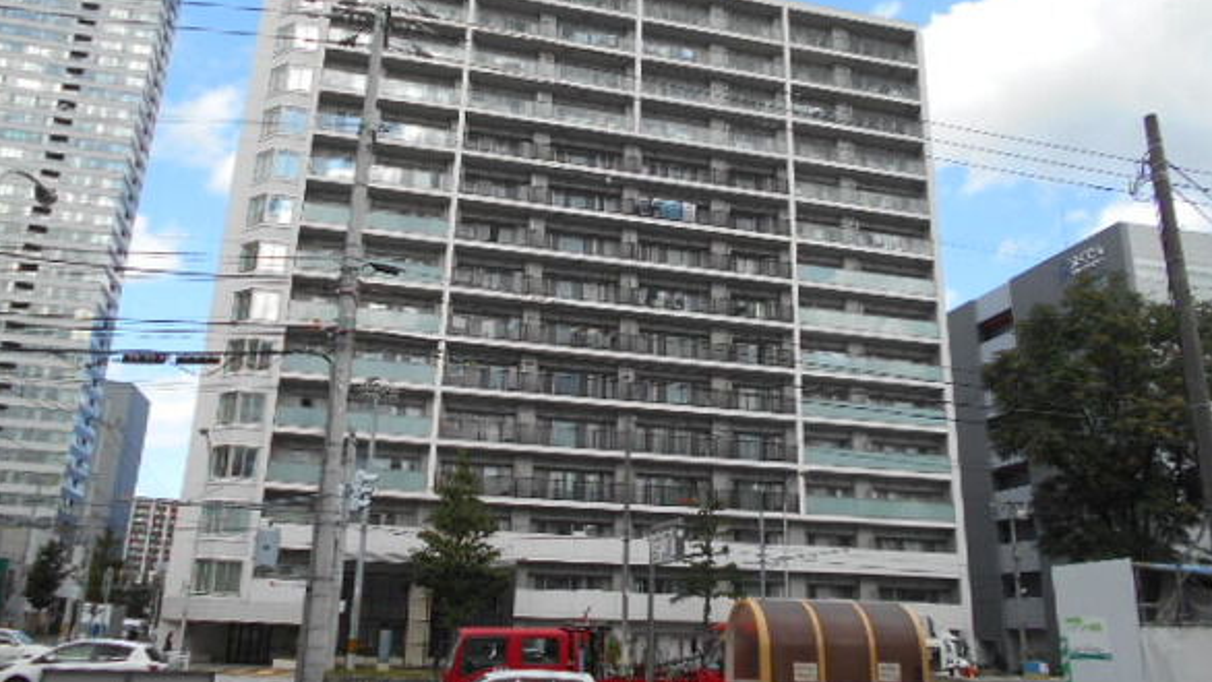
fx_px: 932
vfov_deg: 40.2
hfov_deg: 66.0
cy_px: 318
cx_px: 612
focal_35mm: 29
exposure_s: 1/500
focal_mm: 4.6
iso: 80
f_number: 3.2
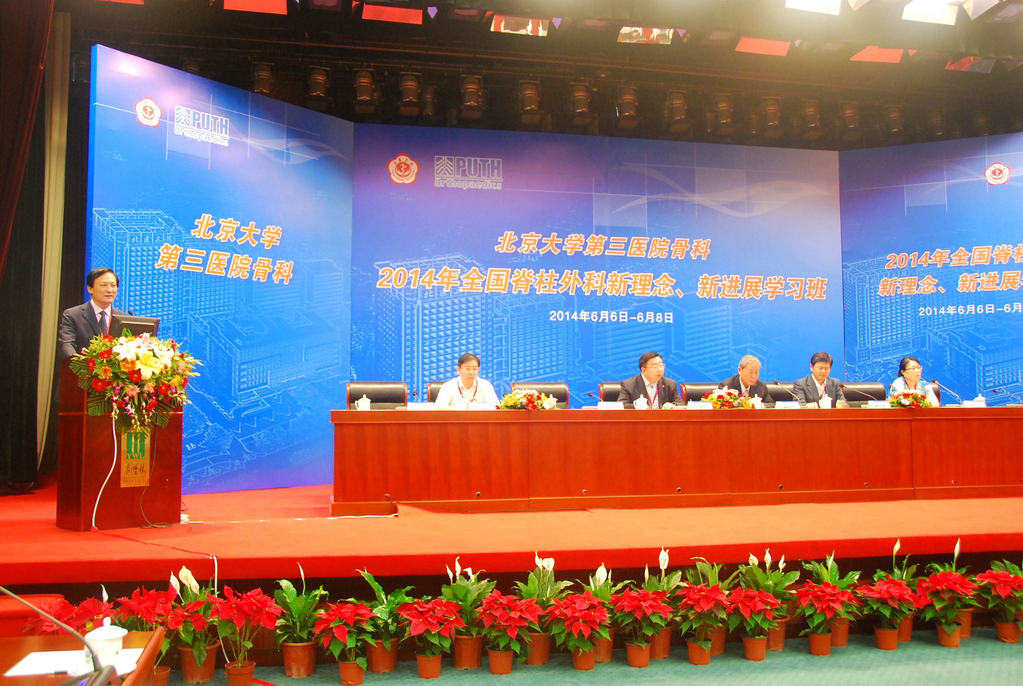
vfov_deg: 40.1
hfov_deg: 57.1
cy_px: 343
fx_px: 940
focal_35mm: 33
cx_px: 512
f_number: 3.8
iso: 800
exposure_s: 1/13
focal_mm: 22
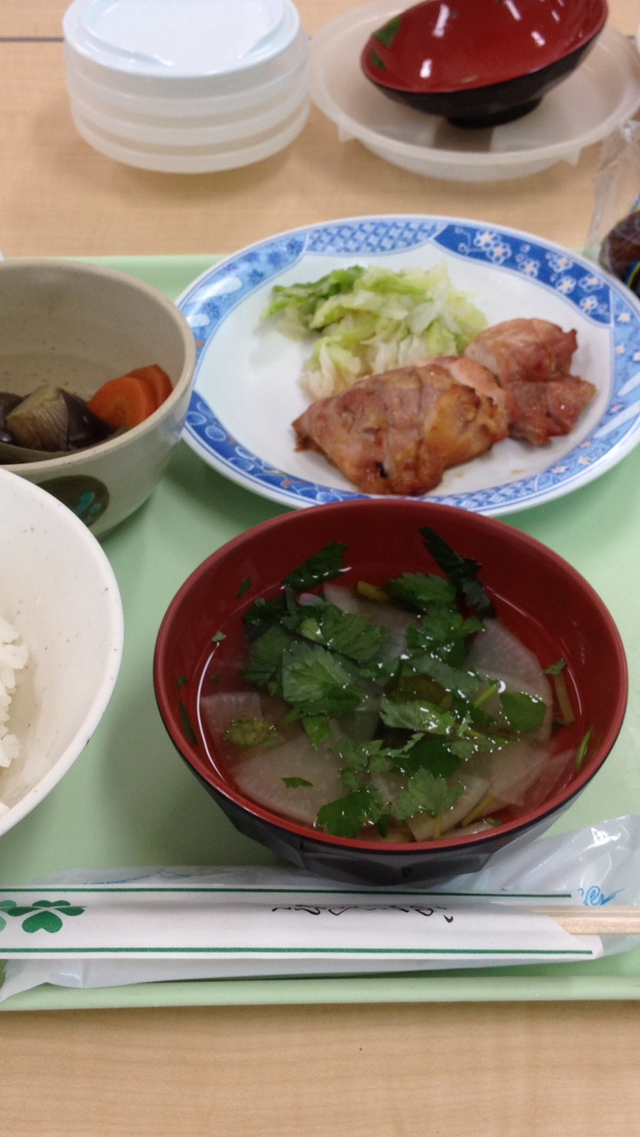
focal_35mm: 51
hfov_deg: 23.5
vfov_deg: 40.6
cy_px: 568
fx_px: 1539
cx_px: 284
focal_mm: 4.28
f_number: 2.4
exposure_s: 1/60
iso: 80
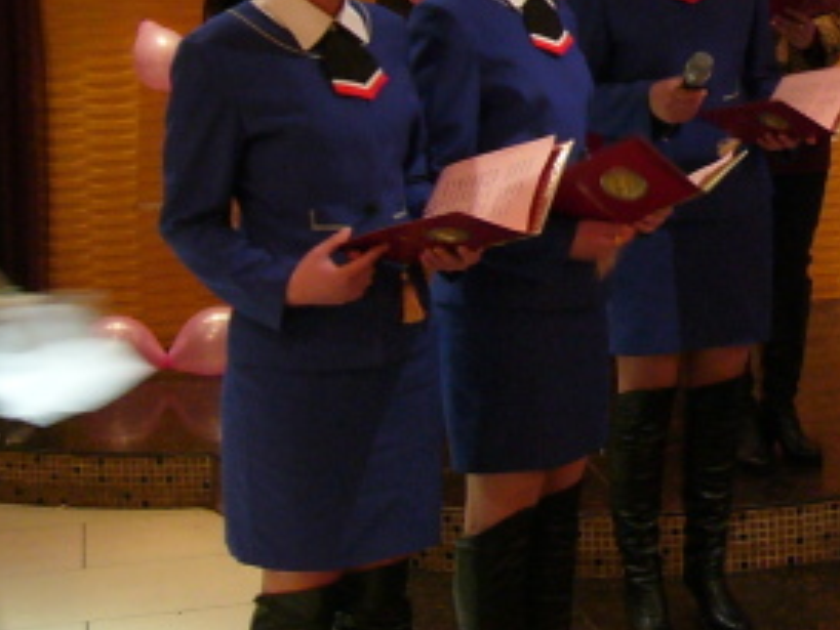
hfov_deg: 21.7
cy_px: 78
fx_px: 2088
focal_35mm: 86
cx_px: 895
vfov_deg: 17.0
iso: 200
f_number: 2.8
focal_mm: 5.8
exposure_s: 1/8
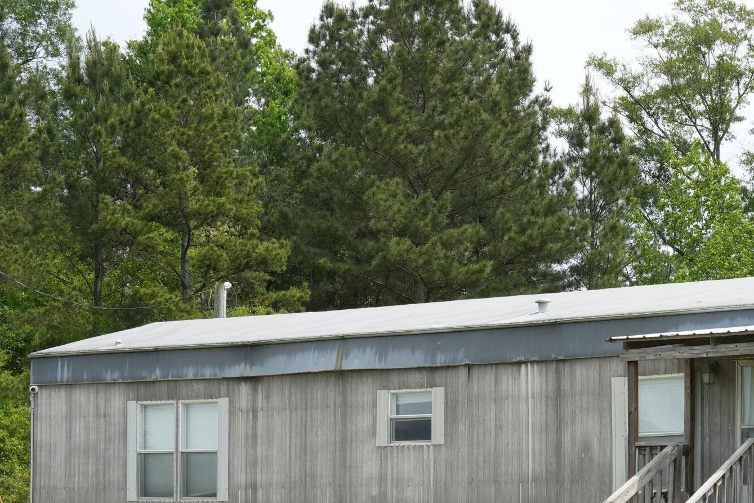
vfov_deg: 12.1
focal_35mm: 112
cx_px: 706
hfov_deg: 17.9
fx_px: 2346
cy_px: 486
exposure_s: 1/250
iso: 320
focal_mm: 50
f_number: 11
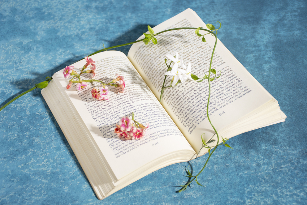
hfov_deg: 28.1
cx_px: 154
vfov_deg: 18.9
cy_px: 102
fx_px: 614
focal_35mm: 72
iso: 100
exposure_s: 1/125
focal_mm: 48
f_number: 4.5
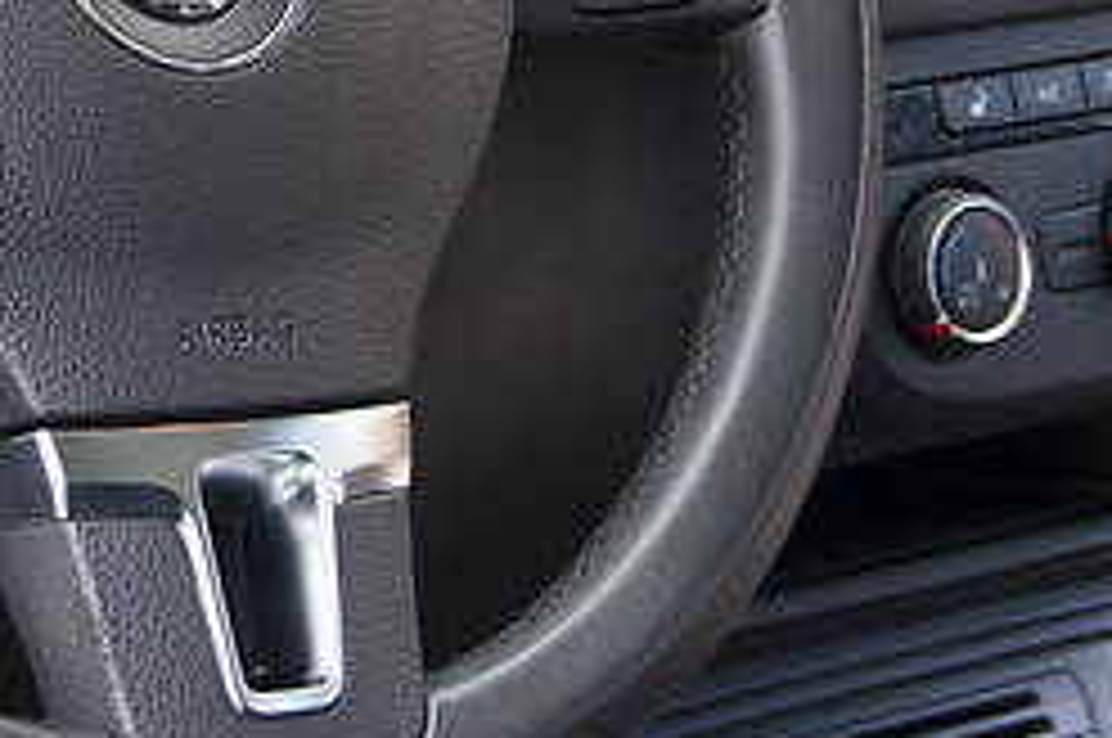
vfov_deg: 8.2
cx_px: 212
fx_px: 5090
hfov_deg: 12.4
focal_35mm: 165
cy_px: -29
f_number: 5.6
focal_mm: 34
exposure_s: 1/30
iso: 100
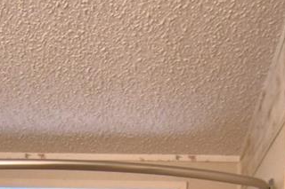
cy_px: 426
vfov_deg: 13.9
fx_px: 593
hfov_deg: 27.0
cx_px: 141
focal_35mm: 75
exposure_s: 1/30
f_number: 4.5
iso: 560
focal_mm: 10
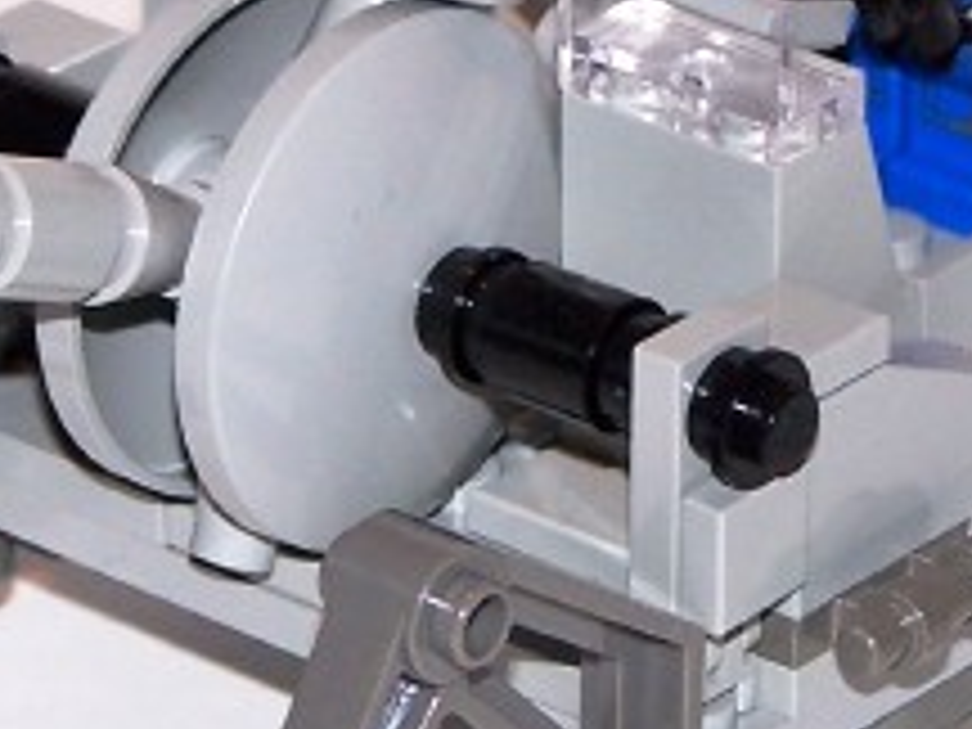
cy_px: 400
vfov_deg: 4.0
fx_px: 10530
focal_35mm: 375
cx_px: 385
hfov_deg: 5.3
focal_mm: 19.4
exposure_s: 1/90
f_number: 3.2
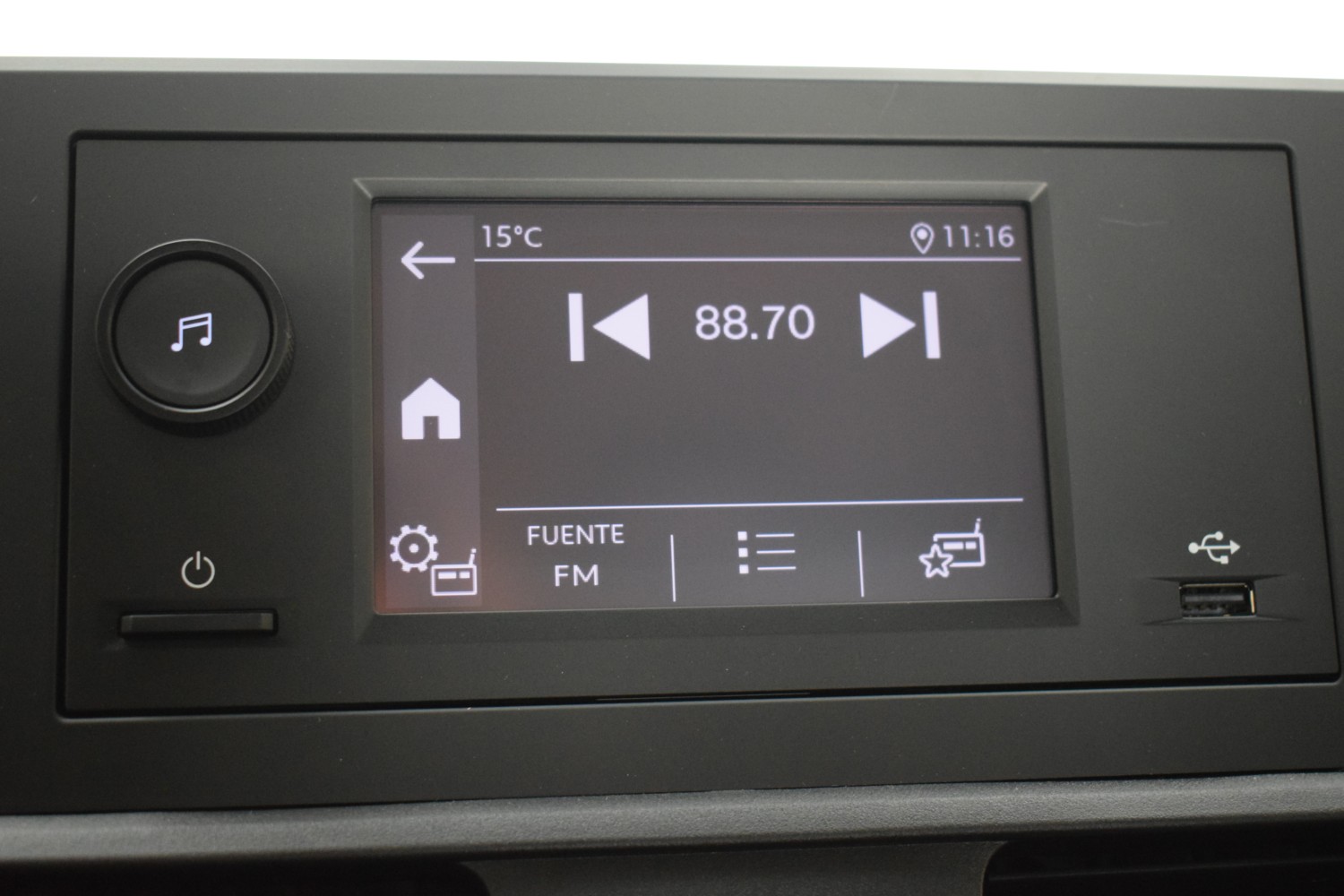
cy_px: 448
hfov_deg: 37.9
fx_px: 1960
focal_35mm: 52
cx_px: 672
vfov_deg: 25.8
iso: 4000
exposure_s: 1/60
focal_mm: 35
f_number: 4.5
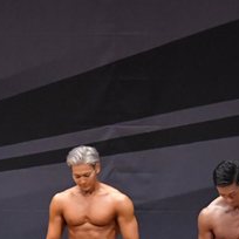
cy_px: 237
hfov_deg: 3.6
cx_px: -106
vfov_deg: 3.6
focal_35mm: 484
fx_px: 3781
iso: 6400
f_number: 5.6
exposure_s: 1/400
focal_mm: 100
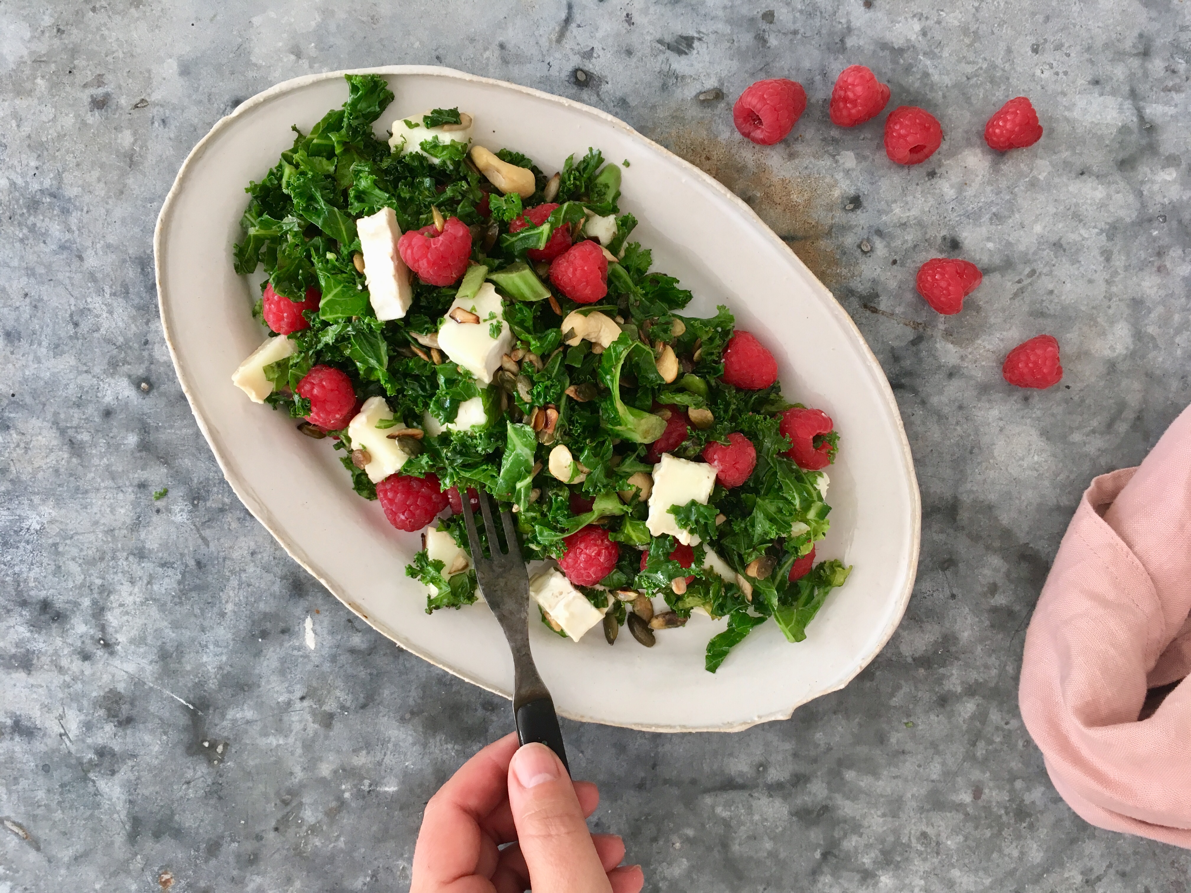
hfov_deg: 61.7
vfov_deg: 48.2
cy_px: 446
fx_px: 998
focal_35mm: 29
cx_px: 596
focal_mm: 4.15
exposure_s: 1/33
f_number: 2.2
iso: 32
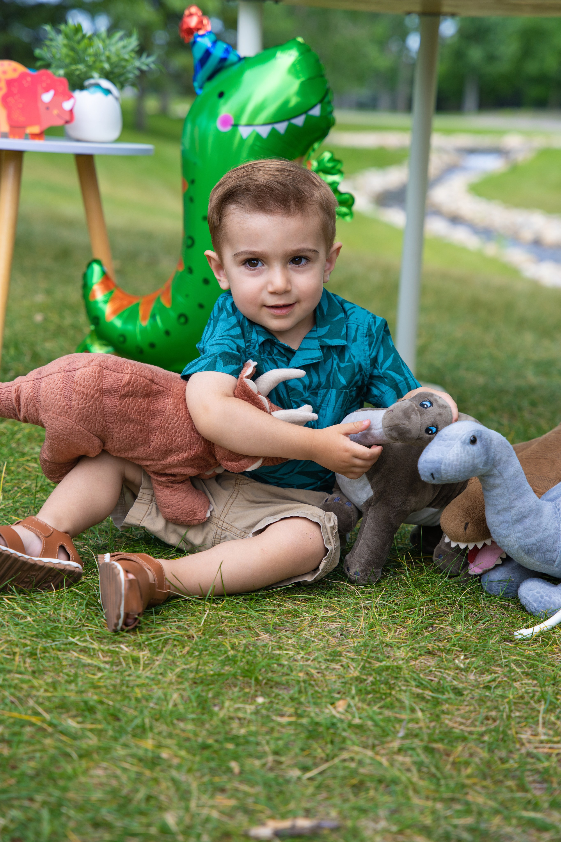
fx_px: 1449
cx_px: 280
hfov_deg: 21.9
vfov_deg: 32.4
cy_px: 421
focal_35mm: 62
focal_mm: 62
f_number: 3.5
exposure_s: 1/400
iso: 200
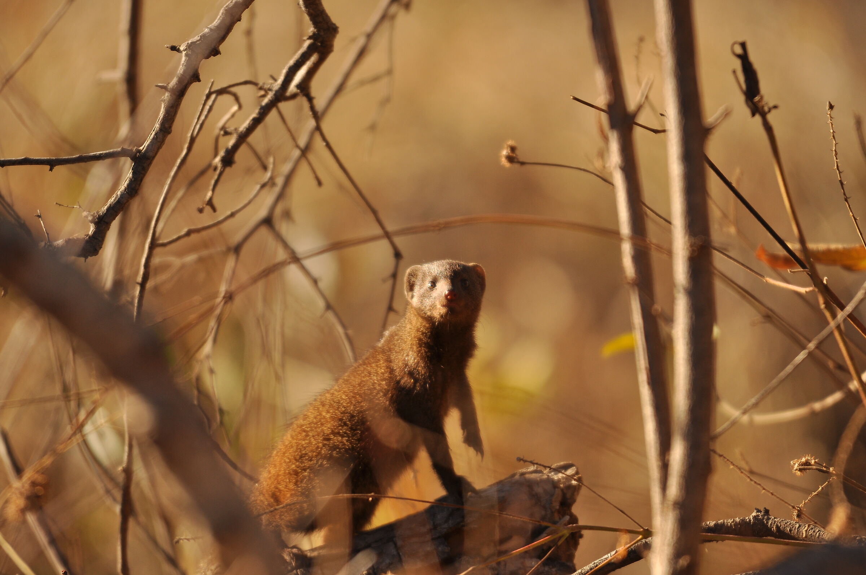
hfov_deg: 3.4
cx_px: 433
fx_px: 14416
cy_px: 288
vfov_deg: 2.3
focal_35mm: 600
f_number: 5.6
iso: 200
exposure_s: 1/500
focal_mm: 400
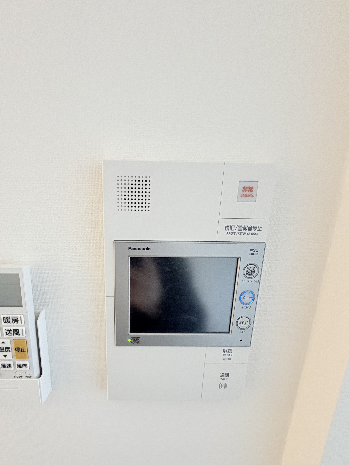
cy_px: 292
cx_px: 139
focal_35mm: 18
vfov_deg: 85.9
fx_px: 242
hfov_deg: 70.8
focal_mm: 2.22
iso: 500
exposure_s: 1/60
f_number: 2.2
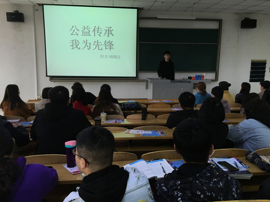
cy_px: 101
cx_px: 135
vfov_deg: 48.2
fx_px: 226
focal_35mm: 29
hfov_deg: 61.7
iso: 50
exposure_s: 1/33
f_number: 2.2
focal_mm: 4.15
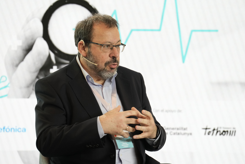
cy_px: 82
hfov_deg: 10.3
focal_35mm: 200
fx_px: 1361
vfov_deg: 6.9
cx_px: 122
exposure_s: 1/200
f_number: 5
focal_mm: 200
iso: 2000
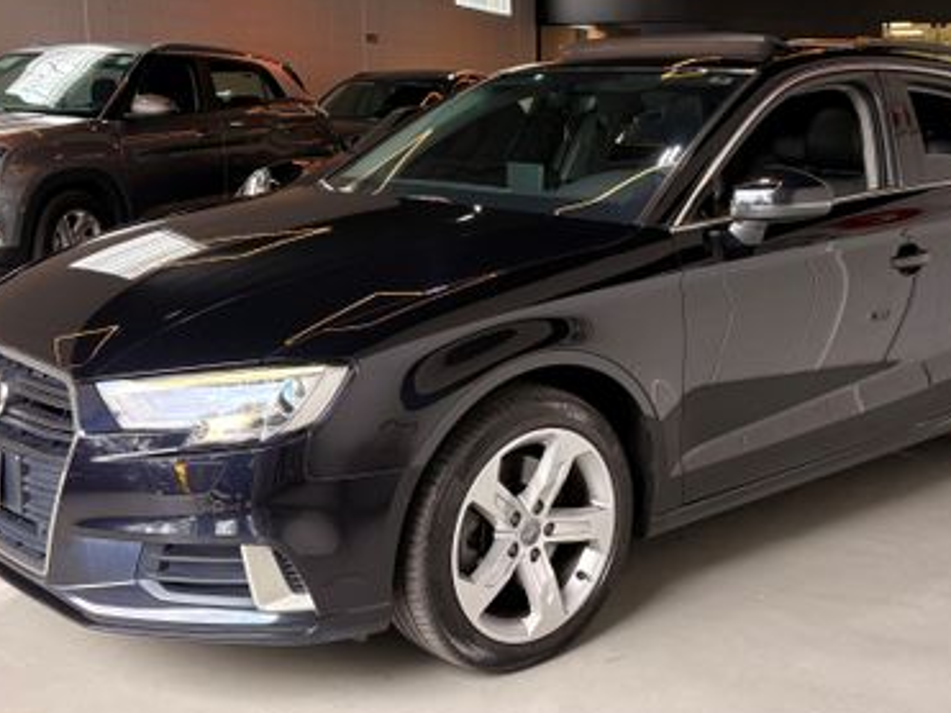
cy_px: 341
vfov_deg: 42.9
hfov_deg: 55.0
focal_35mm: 33
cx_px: 566
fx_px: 906
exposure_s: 1/120
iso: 64
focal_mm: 5.96
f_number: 1.6
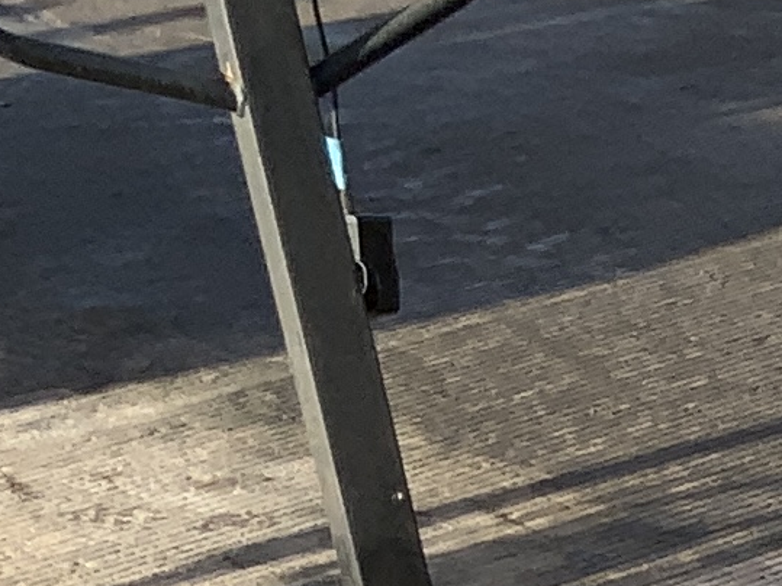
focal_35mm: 217
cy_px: 1159
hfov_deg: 8.1
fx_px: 4901
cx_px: 2117
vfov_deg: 6.6
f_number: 1.8
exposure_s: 1/898
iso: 16
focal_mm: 3
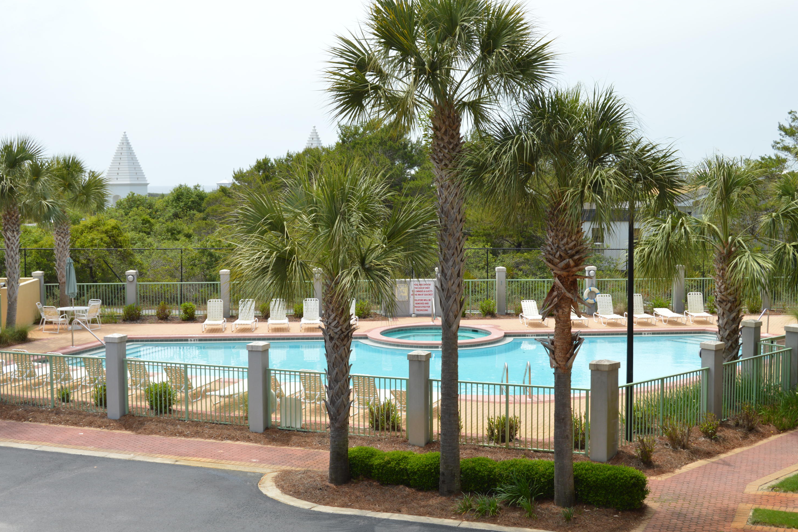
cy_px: 265
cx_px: 393
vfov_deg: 29.2
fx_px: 1020
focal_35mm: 46
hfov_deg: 42.7
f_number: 9
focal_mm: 30
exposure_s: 1/200
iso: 100
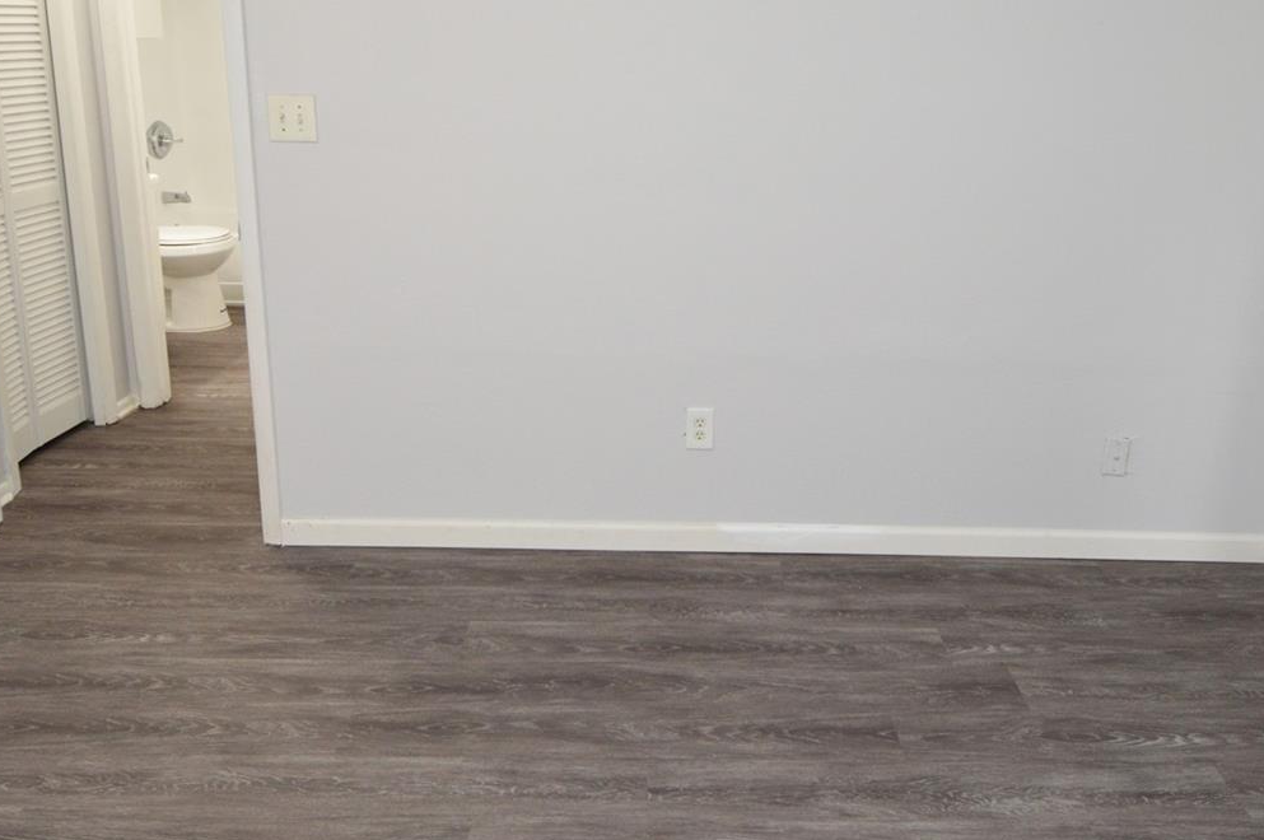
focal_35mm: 29
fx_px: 1017
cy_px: 330
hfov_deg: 63.6
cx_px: 676
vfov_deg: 44.6
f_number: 4
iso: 720
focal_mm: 12
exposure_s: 1/60
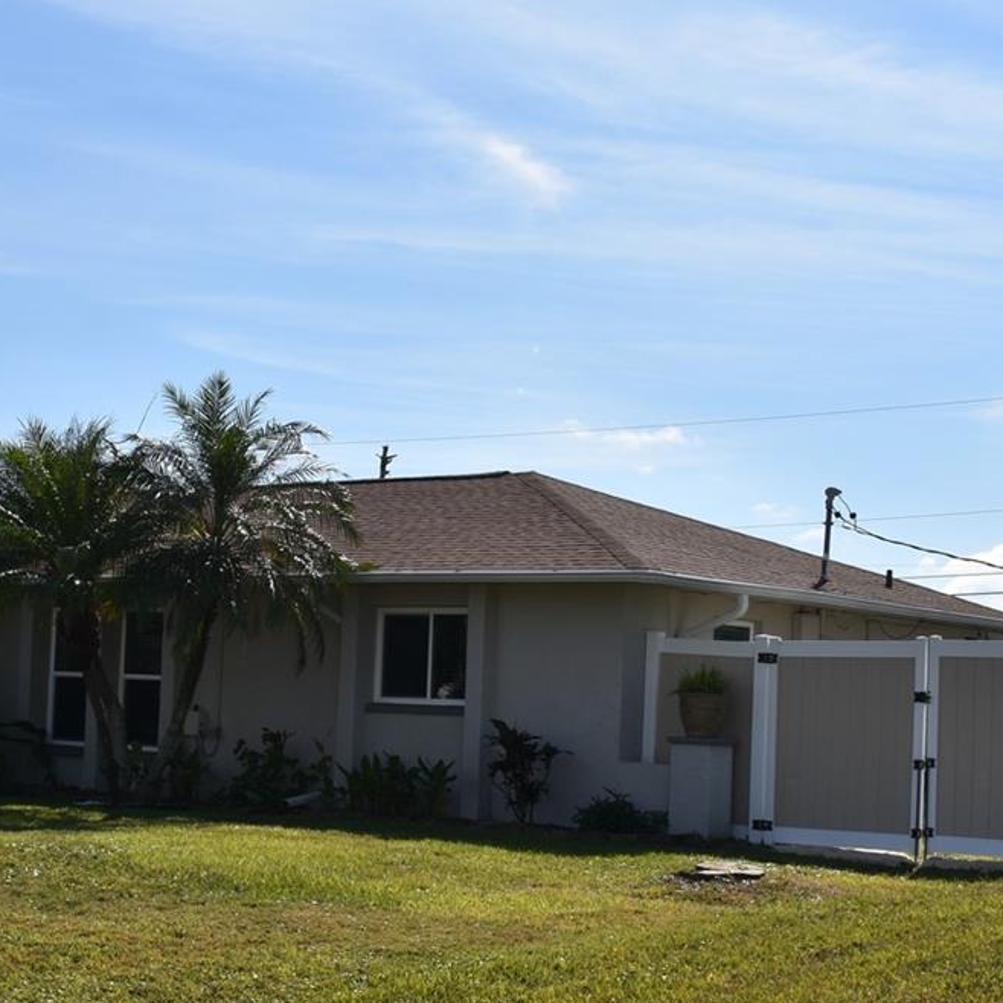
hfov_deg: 27.7
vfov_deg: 27.7
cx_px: 456
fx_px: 2032
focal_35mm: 62
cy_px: 579
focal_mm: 20
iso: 100
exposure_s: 1/250
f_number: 11
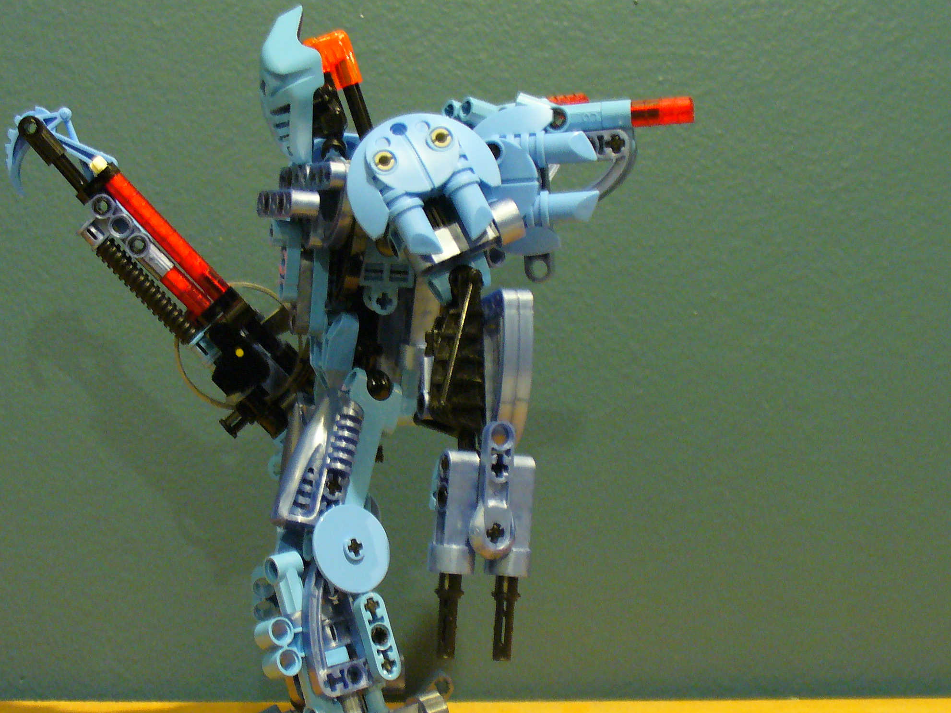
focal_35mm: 62
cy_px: 412
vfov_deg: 23.6
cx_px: 357
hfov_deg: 31.1
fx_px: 1703
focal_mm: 7.9
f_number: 3
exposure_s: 1/2.5
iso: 200
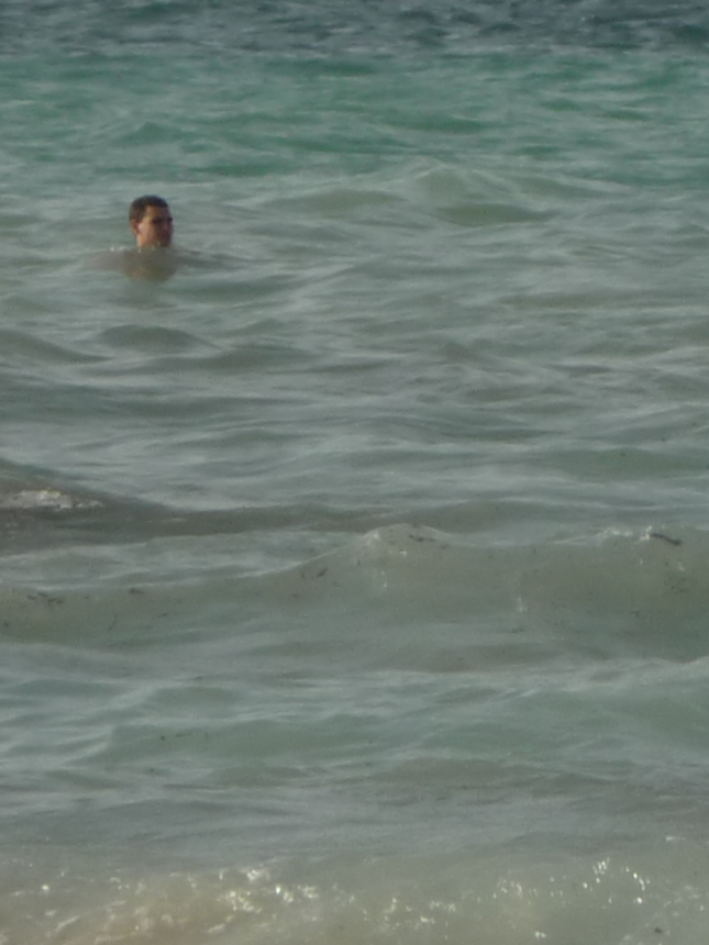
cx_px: 1266
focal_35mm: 378
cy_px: 430
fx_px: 10323
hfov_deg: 3.9
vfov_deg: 5.2
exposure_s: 1/640
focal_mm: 16.5
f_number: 5.1
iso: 100
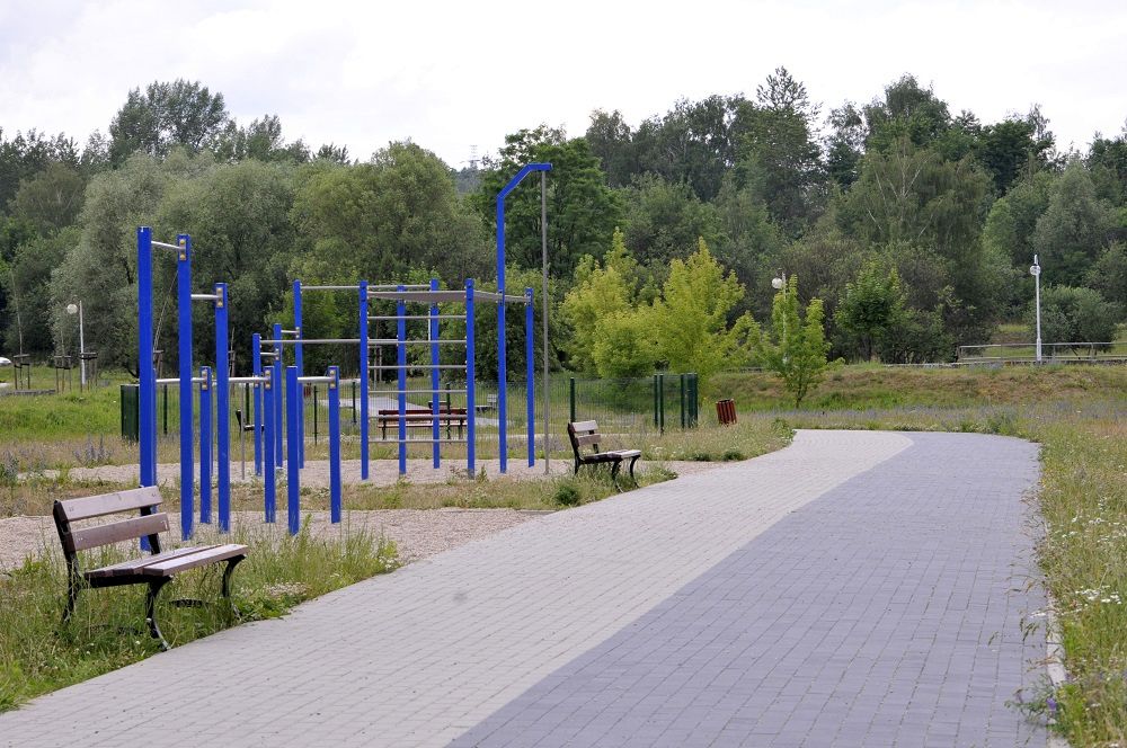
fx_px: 3517
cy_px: 374
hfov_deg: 18.2
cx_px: 564
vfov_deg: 12.1
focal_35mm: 112
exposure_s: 1/320
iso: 640
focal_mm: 75
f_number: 9
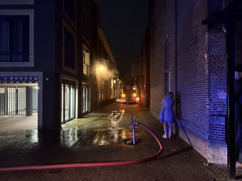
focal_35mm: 24
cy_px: 90
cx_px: 121
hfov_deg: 71.6
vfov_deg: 56.8
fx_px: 168
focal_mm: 6.86
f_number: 1.78
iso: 1250
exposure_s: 1/28
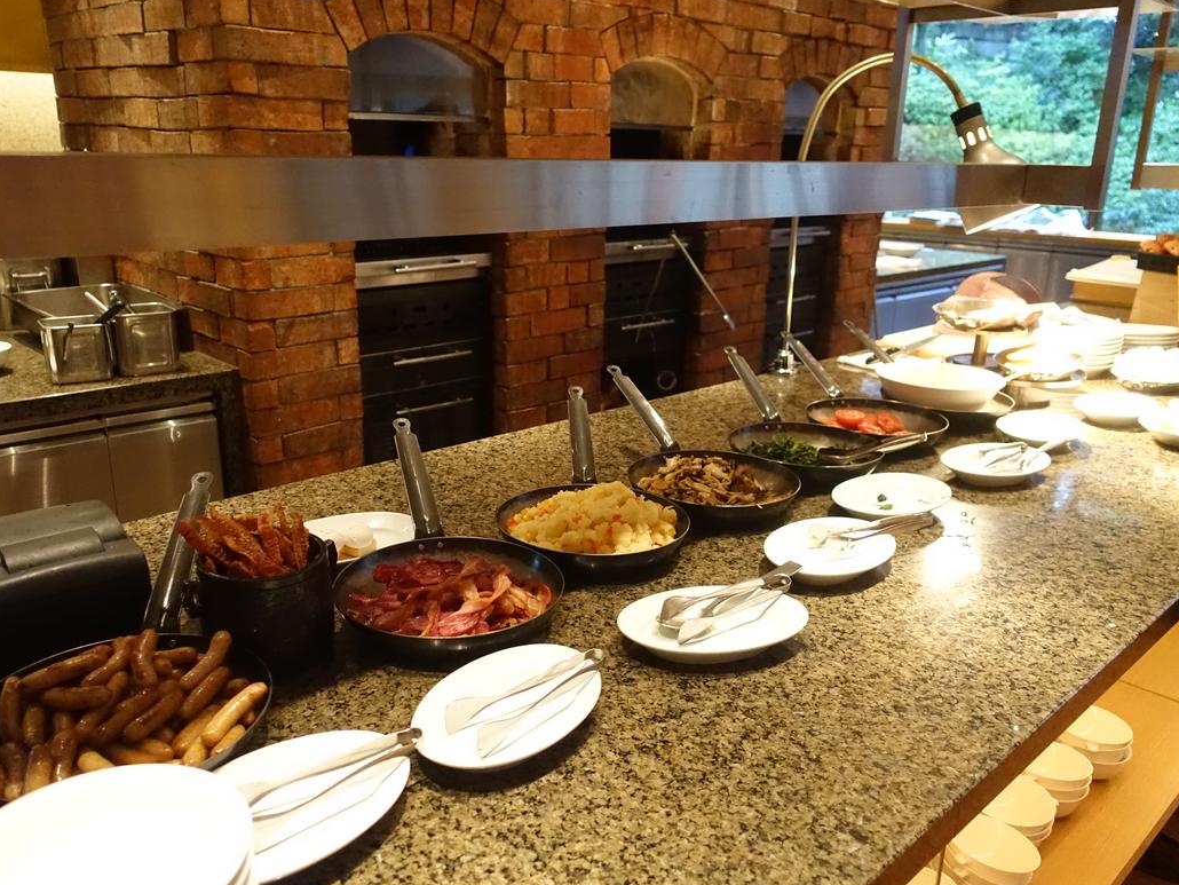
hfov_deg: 63.4
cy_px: 455
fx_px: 954
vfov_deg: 49.8
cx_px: 575
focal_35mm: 28
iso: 3200
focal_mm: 9.08
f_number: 2
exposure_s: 1/125
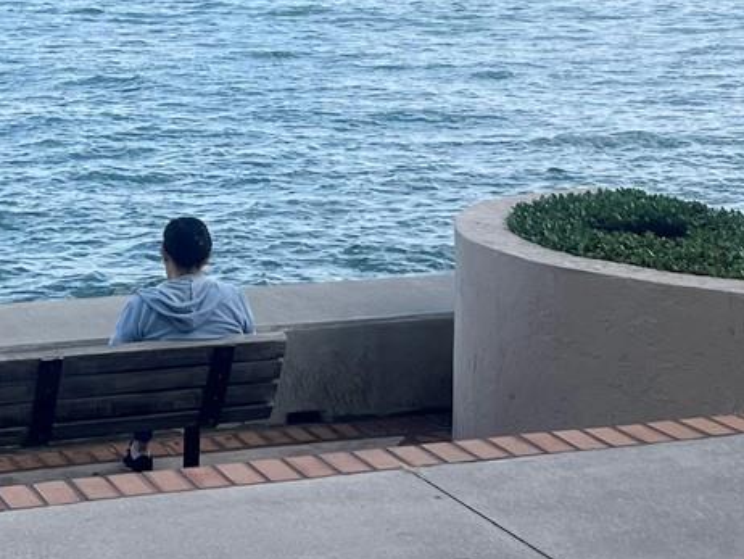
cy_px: 26
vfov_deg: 16.2
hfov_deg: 21.6
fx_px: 1935
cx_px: 219
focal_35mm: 90
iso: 50
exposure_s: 1/4115
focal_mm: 5.7
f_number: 1.5
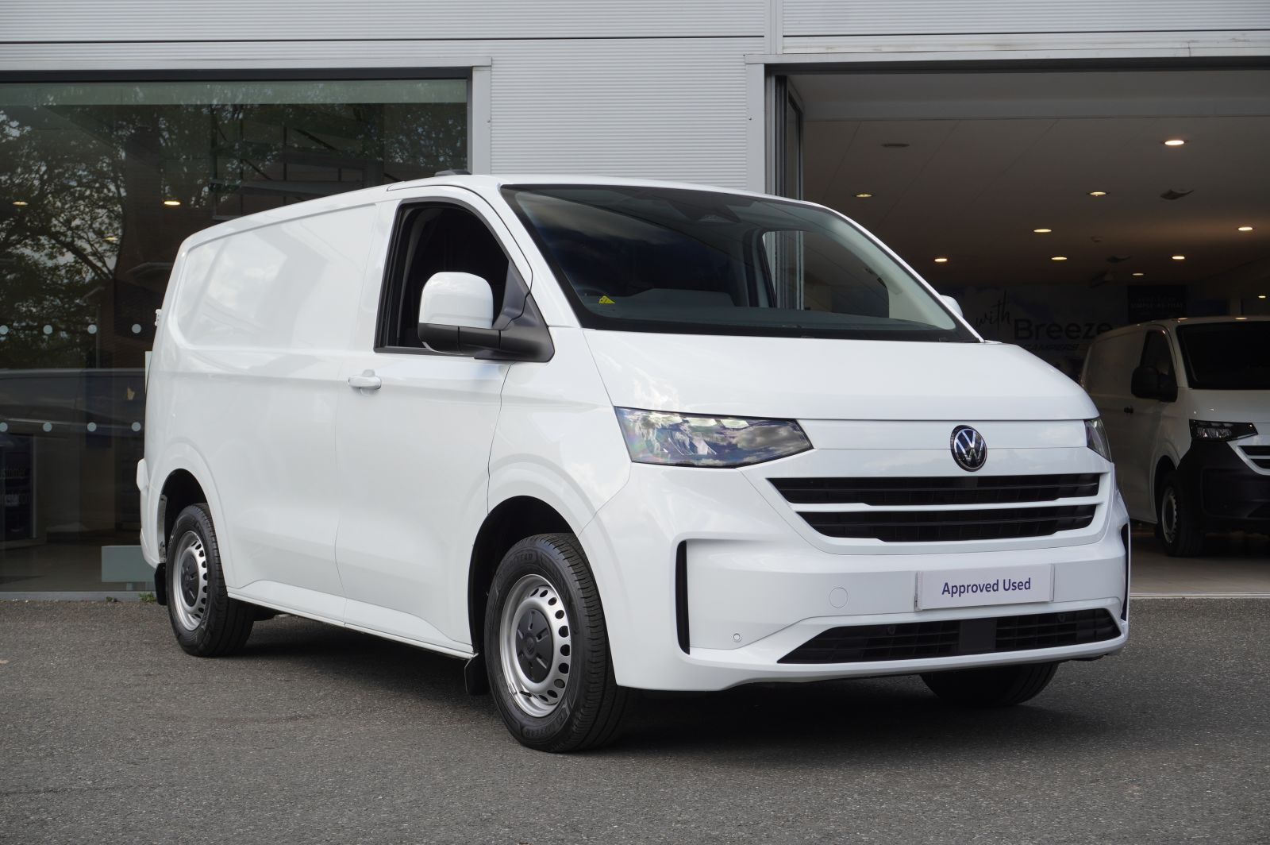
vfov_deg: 25.0
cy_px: 422
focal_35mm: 54
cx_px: 635
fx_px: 1903
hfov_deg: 36.9
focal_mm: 36
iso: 200
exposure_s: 1/160
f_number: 8
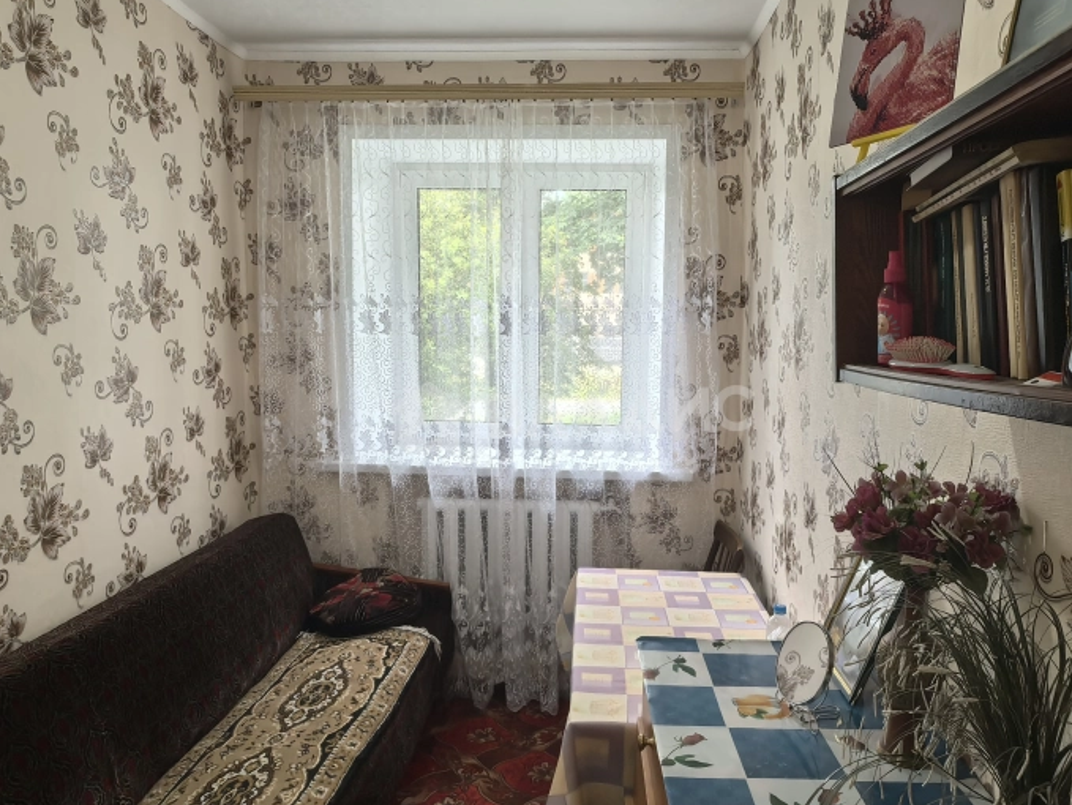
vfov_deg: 56.9
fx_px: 744
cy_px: 410
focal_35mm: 24
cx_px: 573
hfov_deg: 71.5
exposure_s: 1/50
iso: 160
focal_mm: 1.95
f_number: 2.2
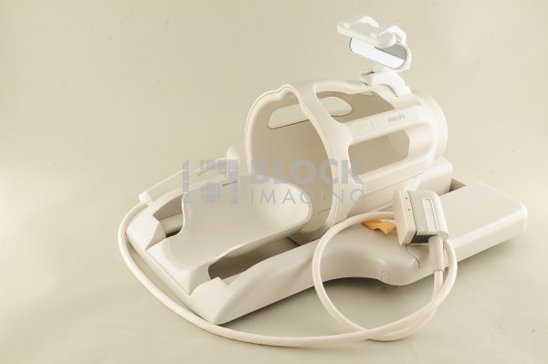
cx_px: 274
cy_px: 182
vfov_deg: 26.9
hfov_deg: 39.6
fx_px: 760
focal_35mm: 50
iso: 1600
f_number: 11
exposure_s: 1/125
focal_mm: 50
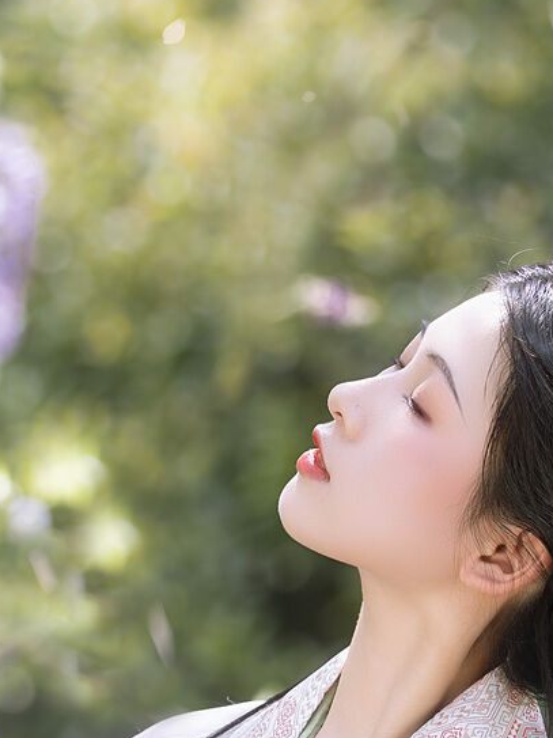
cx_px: 155
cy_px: 488
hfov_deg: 3.8
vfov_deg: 5.1
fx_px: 8289
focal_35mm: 389
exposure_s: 1/320
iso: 100
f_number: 2.8
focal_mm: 123
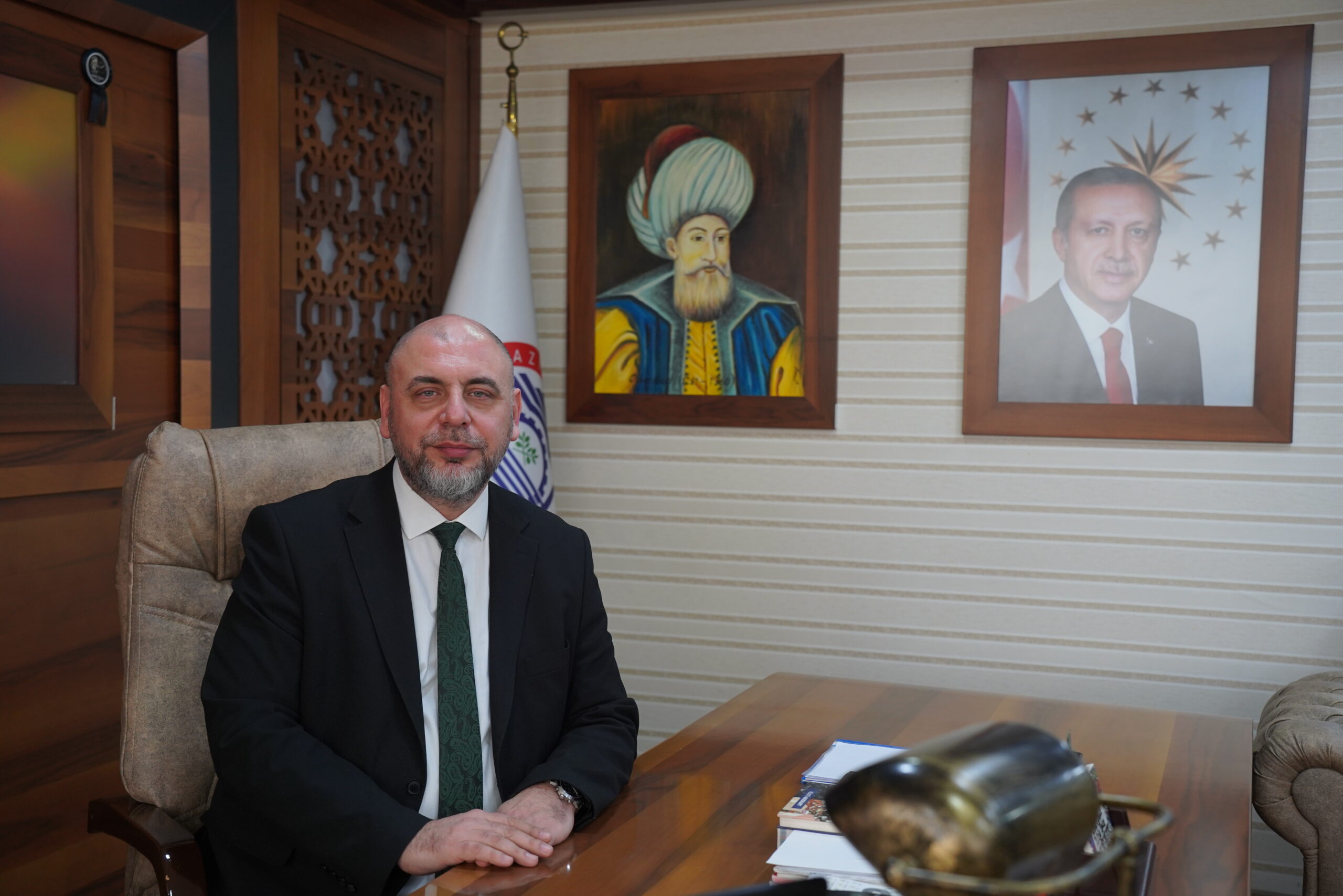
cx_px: 672
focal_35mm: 40
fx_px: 1492
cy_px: 448
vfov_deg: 33.4
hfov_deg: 48.5
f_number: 4
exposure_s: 1/160
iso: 1250
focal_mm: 40
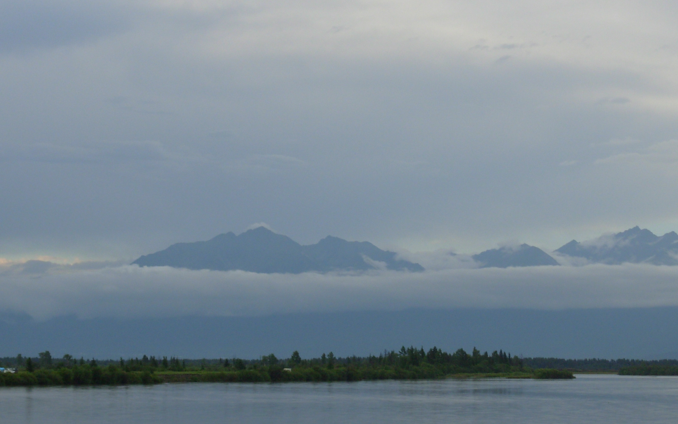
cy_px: 242
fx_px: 2125
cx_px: 353
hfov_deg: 18.1
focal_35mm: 115
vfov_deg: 11.4
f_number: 3.7
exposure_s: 1/287
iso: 50
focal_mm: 13.5
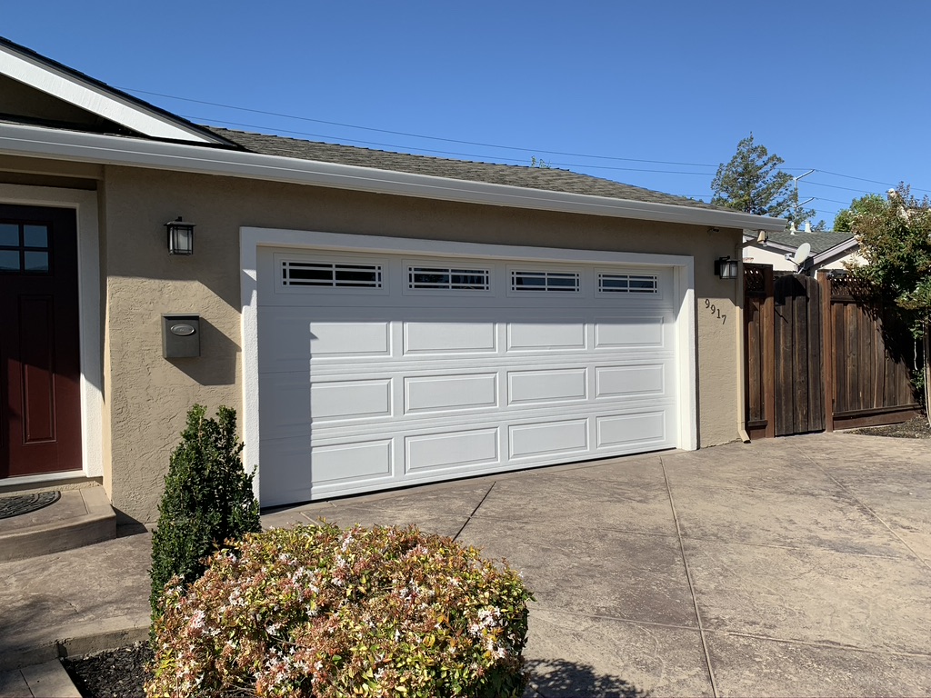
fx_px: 699
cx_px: 466
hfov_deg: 67.3
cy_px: 349
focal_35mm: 26
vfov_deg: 53.1
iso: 25
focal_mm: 4.25
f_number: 1.8
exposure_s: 1/2755
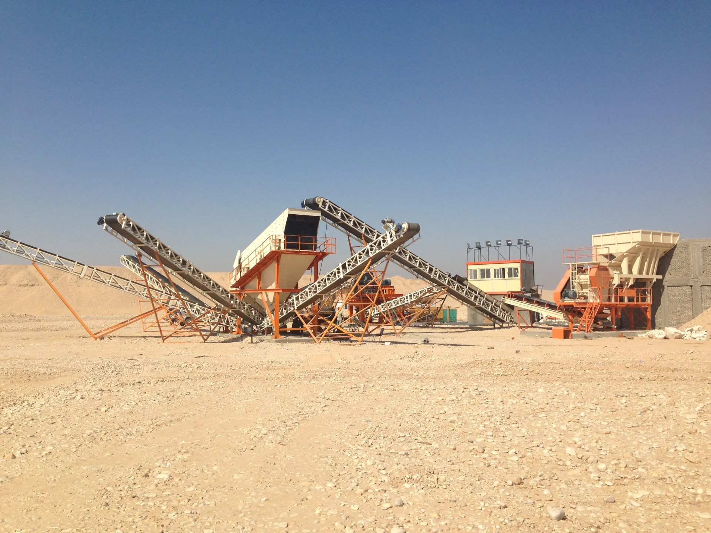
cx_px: 356
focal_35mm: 33
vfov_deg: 42.9
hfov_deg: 55.4
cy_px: 266
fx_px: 678
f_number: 2.4
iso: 50
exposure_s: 1/3195
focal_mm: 4.12
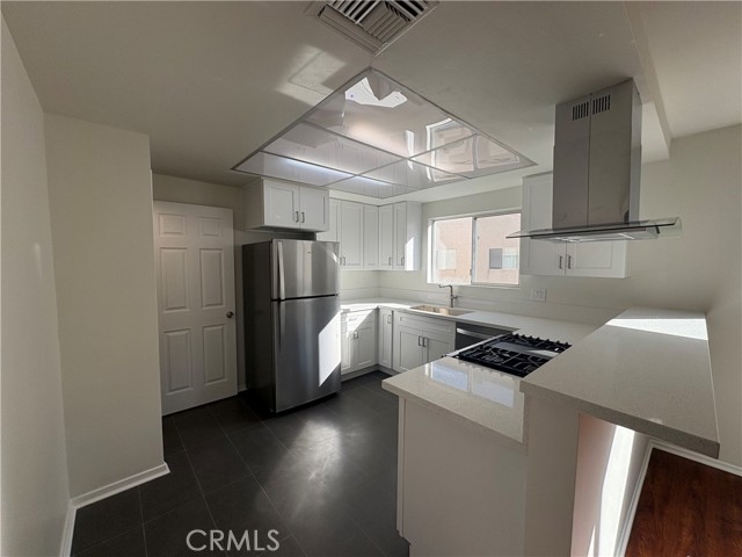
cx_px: 371
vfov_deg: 85.7
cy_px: 278
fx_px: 300
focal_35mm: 14
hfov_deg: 102.1
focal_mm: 2.22
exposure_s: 1/652
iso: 64
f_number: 2.2
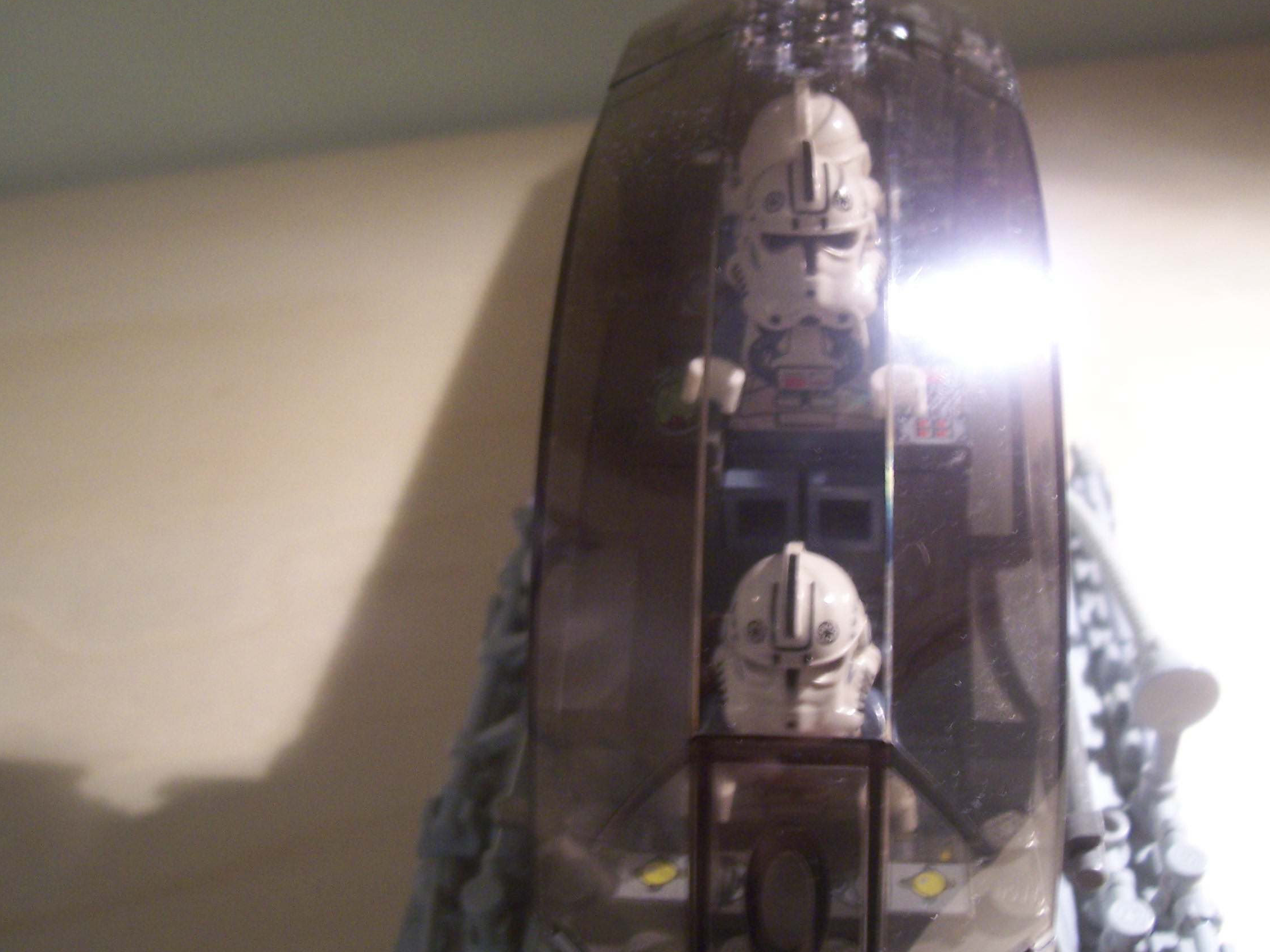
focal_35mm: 39
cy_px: 466
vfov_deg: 36.8
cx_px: 673
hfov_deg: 47.8
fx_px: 1431
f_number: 2.7
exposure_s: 1/8
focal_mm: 5.6
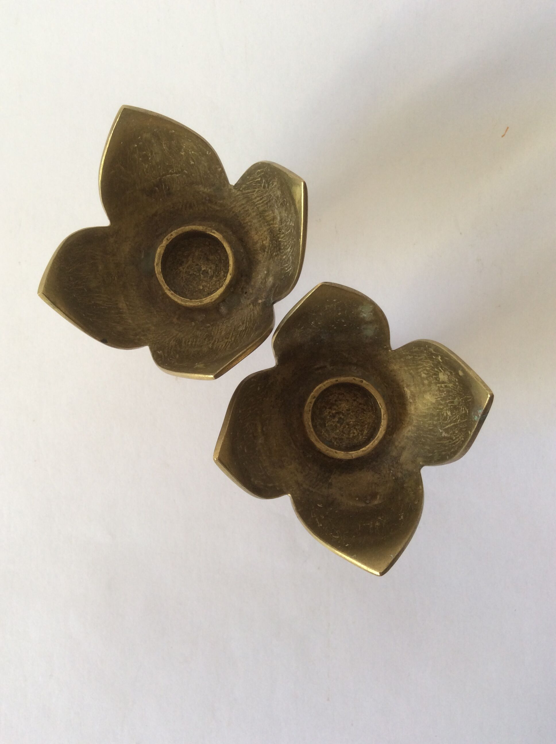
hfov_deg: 44.1
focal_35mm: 32
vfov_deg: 56.9
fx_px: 687
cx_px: 278
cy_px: 372
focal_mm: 3.3
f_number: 2.4
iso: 32
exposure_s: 1/33
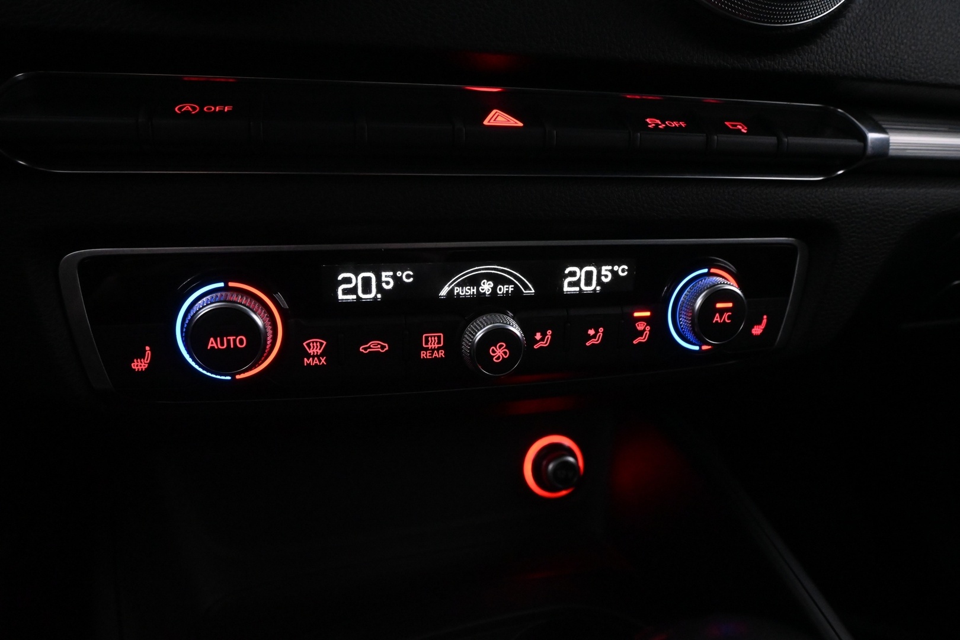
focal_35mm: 27
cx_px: 480
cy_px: 320
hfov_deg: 67.4
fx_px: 720
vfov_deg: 47.9
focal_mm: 18
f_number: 6.3
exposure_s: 1/30
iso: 5600
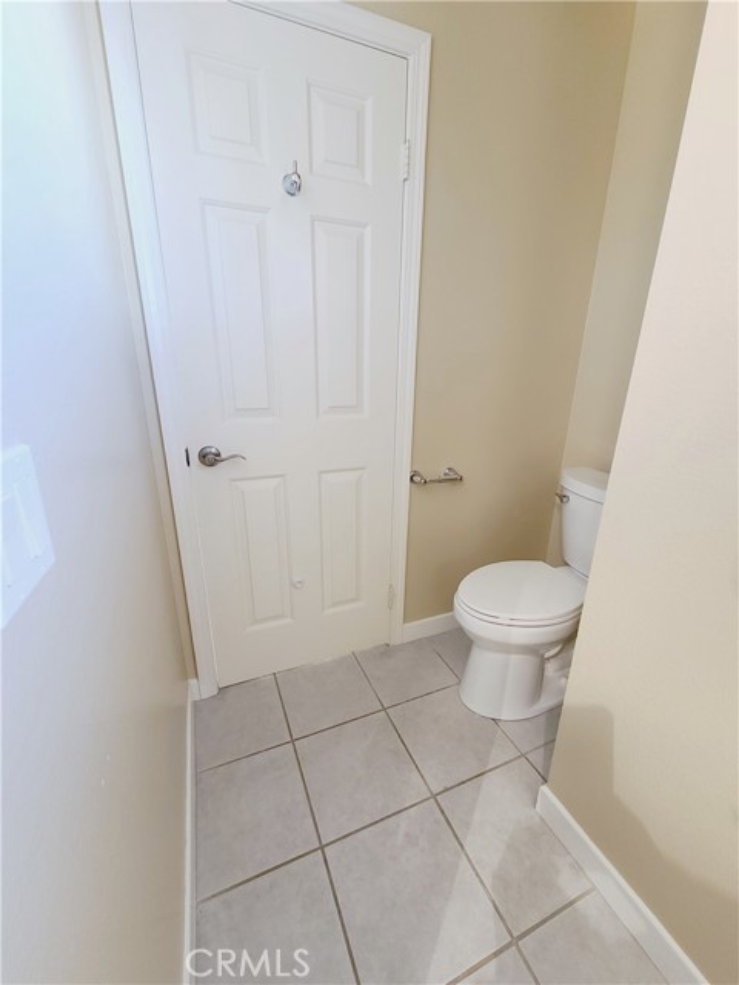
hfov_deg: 89.9
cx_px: 370
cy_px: 492
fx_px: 370
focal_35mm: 13
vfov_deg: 106.2
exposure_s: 1/40
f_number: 2.2
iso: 400
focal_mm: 2.2
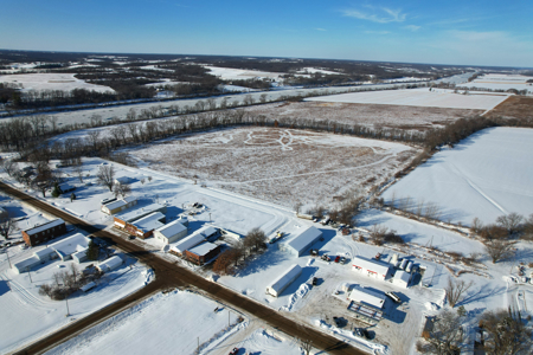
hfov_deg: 78.6
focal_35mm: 22
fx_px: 326
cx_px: 266
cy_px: 178
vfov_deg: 57.2
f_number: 2.8
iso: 100
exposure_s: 1/3200
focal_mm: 8.38
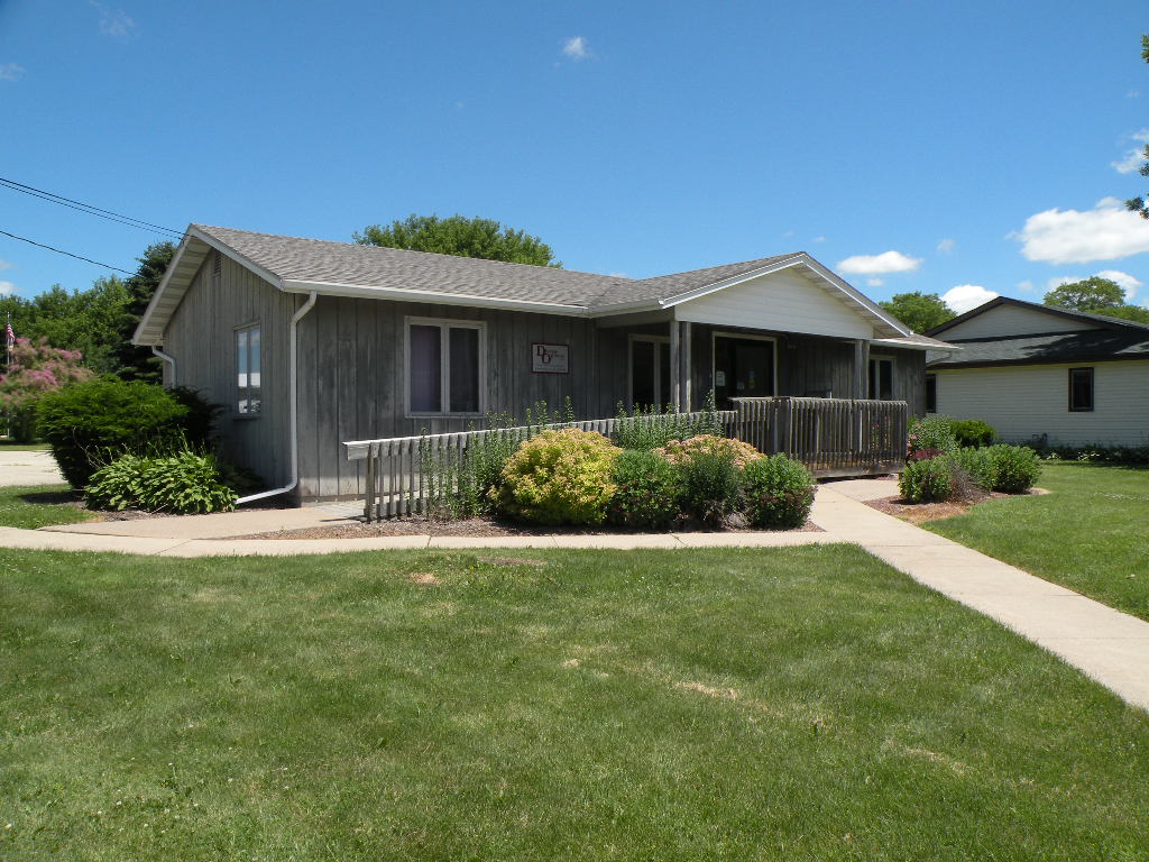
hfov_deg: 65.3
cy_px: 431
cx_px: 574
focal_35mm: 27
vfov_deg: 51.4
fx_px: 896
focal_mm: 4.7
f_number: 6.3
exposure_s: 1/233
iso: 64
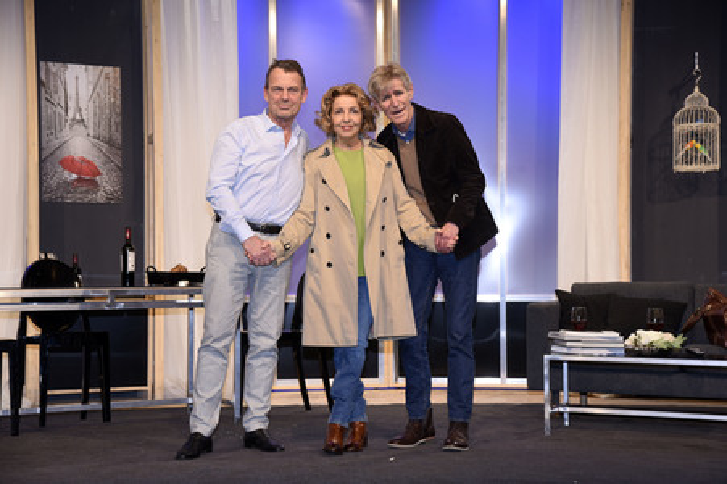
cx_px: 364
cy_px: 242
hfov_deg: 30.5
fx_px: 1332
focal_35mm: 66
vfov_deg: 20.6
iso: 640
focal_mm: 66
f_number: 6.3
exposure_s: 1/125
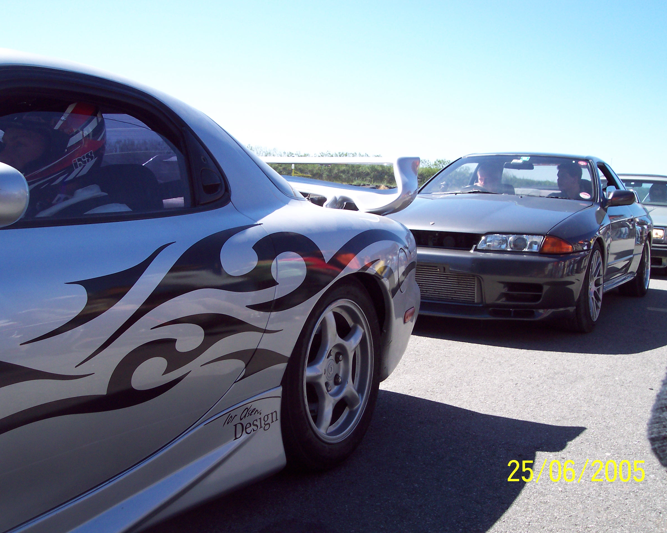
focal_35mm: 40
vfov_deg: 37.3
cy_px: 269
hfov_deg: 45.8
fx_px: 790
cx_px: 322
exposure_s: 1/350
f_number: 4.8
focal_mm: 8
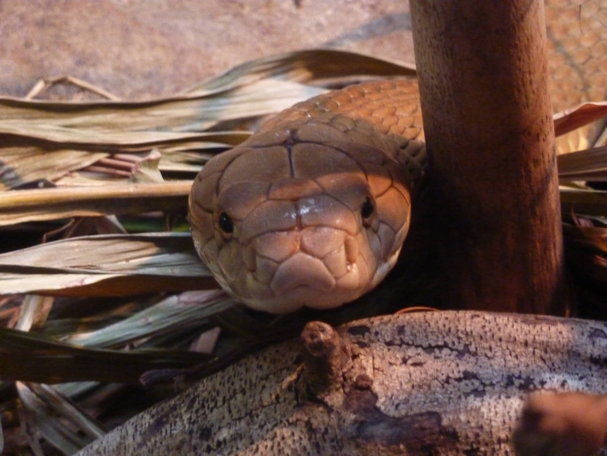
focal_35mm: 300
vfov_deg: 5.0
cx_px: 304
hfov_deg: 6.6
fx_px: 5261
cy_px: 228
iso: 800
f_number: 4.9
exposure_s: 1/8
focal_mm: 49.2
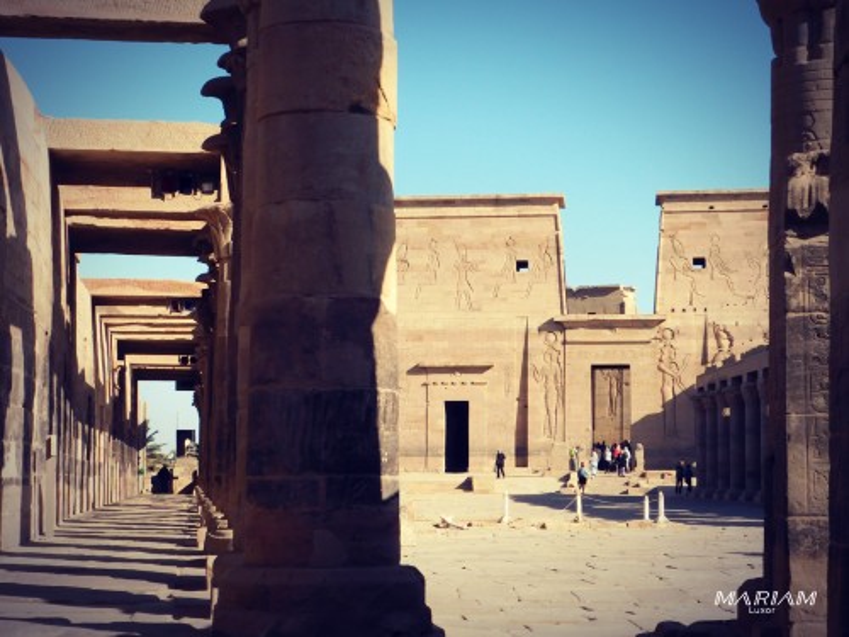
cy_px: 318
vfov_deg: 32.2
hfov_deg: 42.1
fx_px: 1104
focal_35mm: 45
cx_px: 424
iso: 125
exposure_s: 1/1250
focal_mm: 8
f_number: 3.7
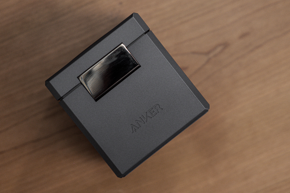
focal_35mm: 106
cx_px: 144
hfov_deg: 19.3
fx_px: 854
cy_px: 97
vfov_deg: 12.9
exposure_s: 1/50
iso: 400
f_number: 4
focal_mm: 70
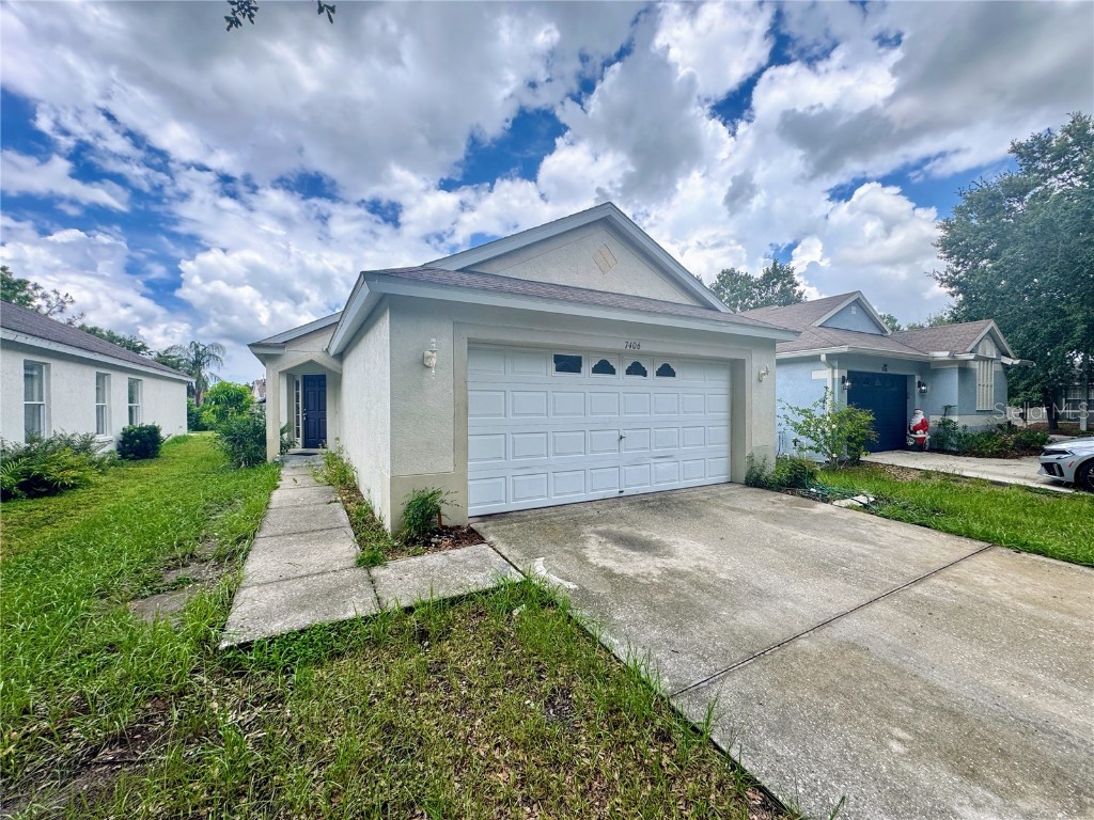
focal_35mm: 14
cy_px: 410
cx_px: 547
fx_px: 442
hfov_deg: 102.1
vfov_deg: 85.7
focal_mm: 2.22
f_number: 2.2
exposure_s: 1/713
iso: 50
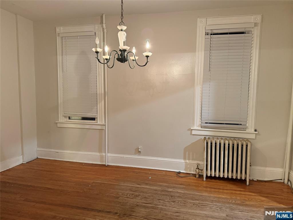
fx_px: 203
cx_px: 146
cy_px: 110
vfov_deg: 56.8
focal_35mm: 24
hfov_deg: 71.6
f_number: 1.78
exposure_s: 1/40
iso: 640
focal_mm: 6.76
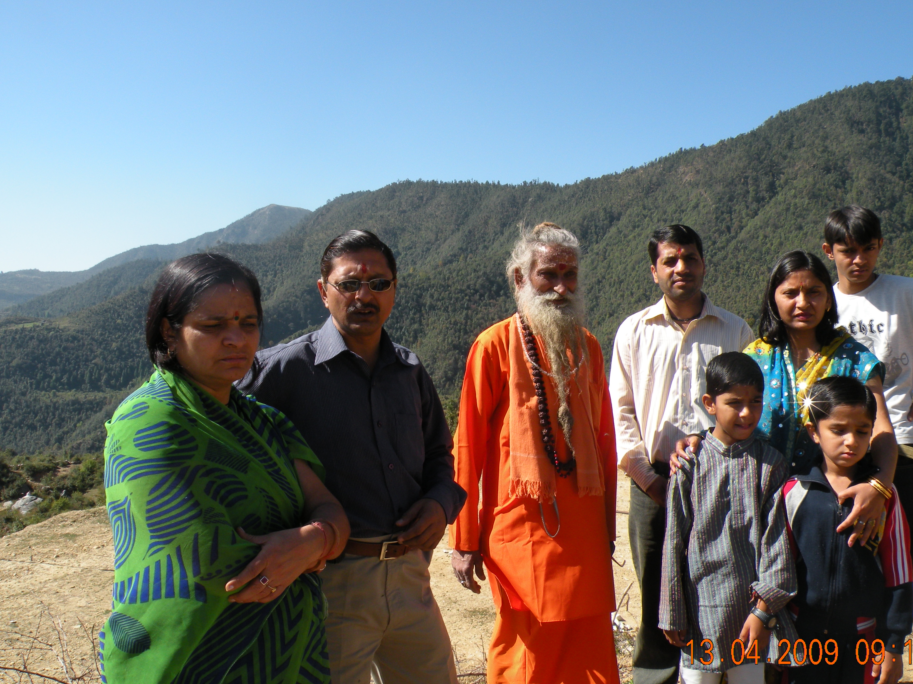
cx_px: 489
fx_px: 791
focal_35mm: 30
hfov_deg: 59.9
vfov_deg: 46.8
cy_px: 351
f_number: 5.6
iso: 64
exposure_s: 1/230
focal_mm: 4.7
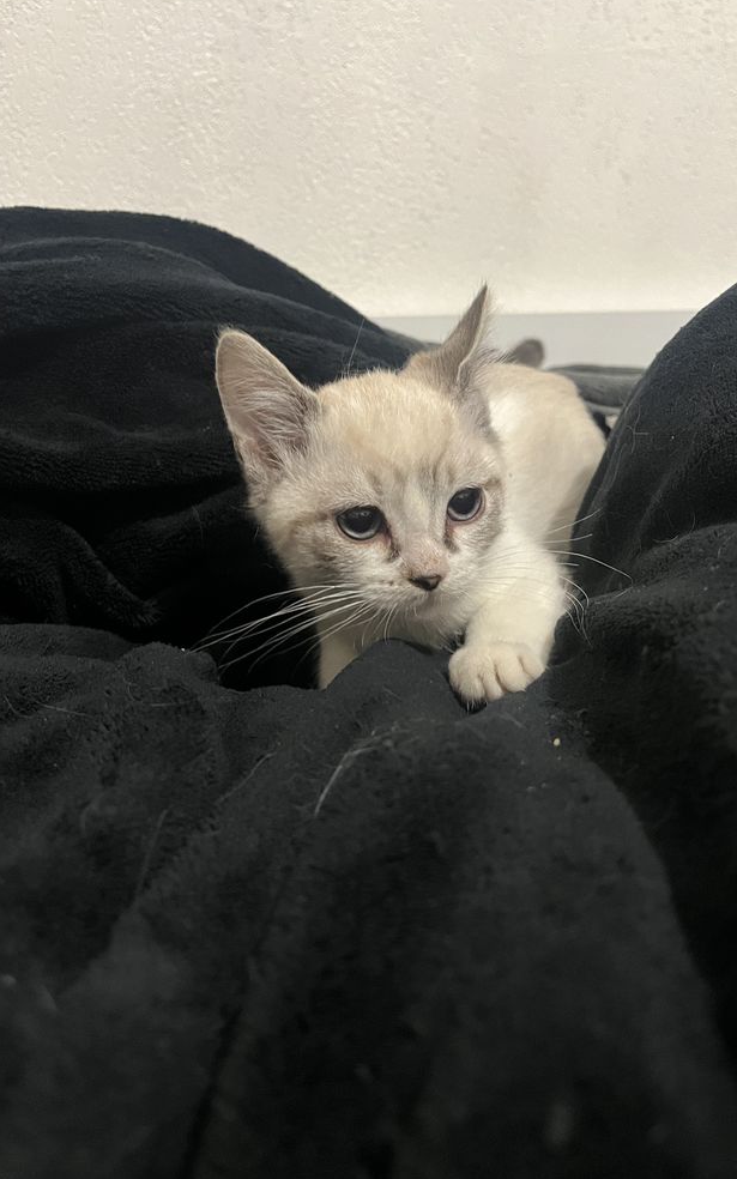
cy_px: 582
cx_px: 400
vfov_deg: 66.5
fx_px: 900
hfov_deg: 44.5
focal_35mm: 28
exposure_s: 1/33
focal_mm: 5.1
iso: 500
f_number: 1.6
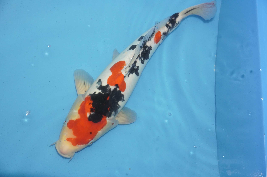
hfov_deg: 36.9
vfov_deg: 25.0
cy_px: 88
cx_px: 134
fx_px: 400
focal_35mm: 54
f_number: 4.5
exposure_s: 1/160
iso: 1600
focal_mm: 36
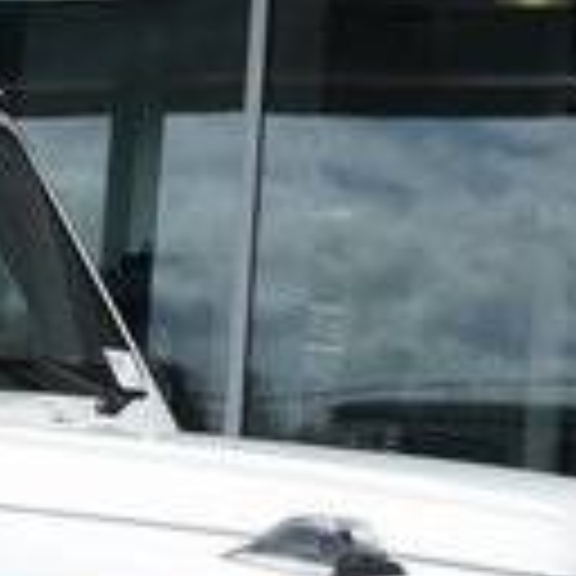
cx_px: -333
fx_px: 3445
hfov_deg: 9.3
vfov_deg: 9.4
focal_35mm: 183
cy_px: 740
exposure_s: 1/5000
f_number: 13
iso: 5000
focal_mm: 43
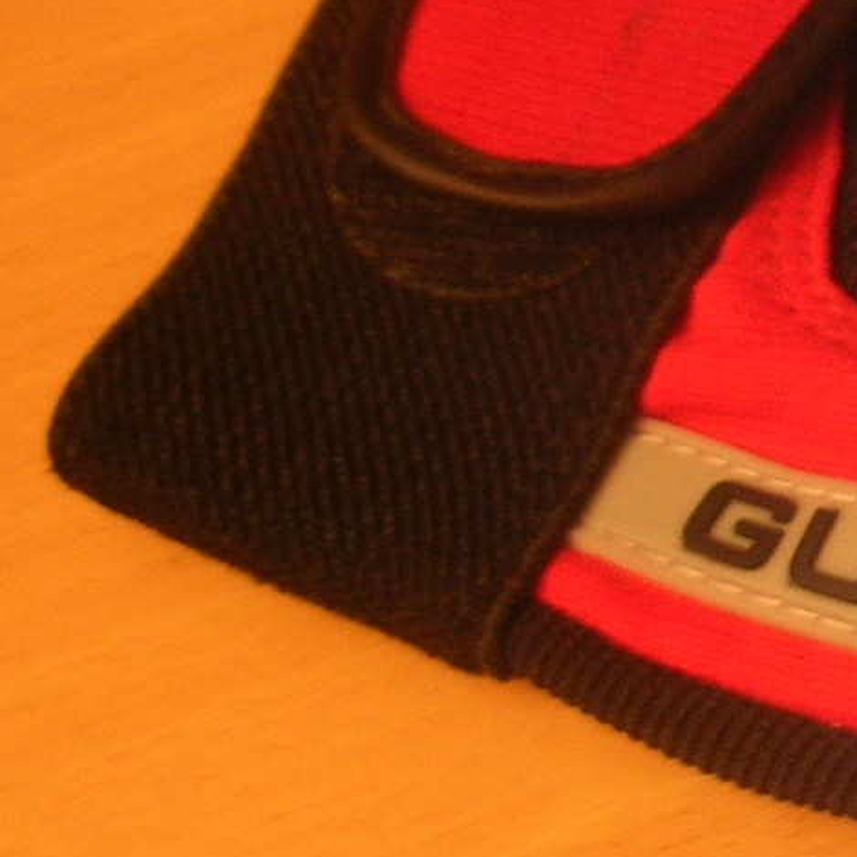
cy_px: 417
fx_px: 3781
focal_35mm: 135
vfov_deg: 12.9
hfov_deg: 11.8
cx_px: 1593
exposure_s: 1/3.9
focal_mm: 5.8
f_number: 3
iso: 74
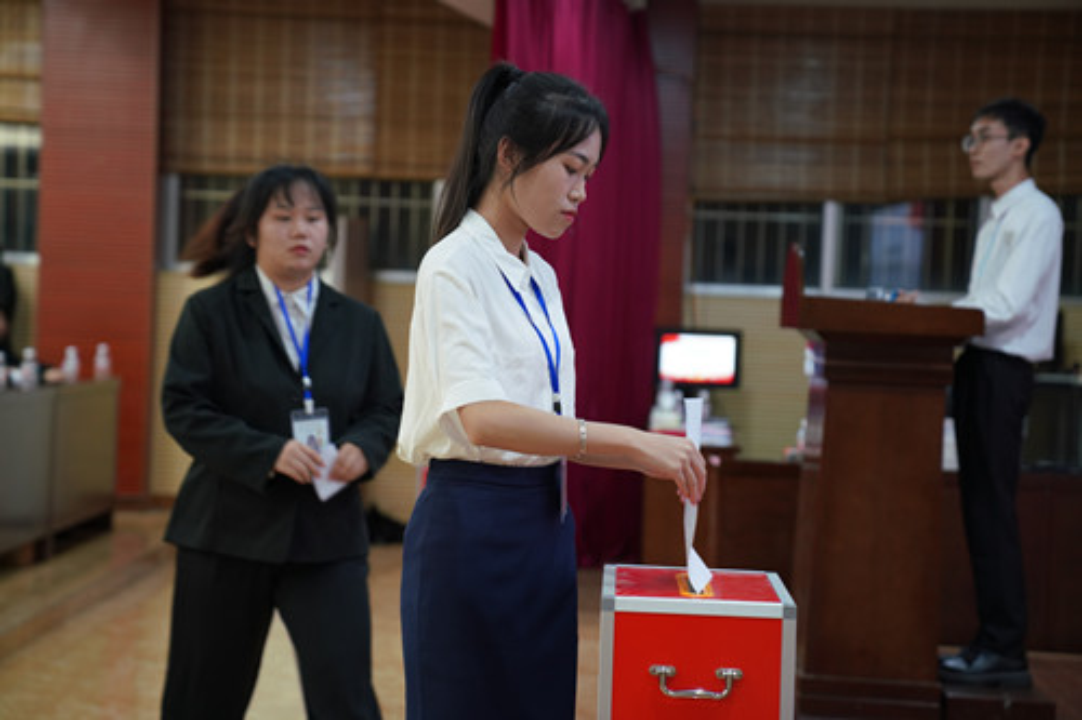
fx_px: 2103
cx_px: 541
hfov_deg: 28.9
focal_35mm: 70
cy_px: 360
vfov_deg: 19.4
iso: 1250
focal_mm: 70
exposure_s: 1/80
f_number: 2.8
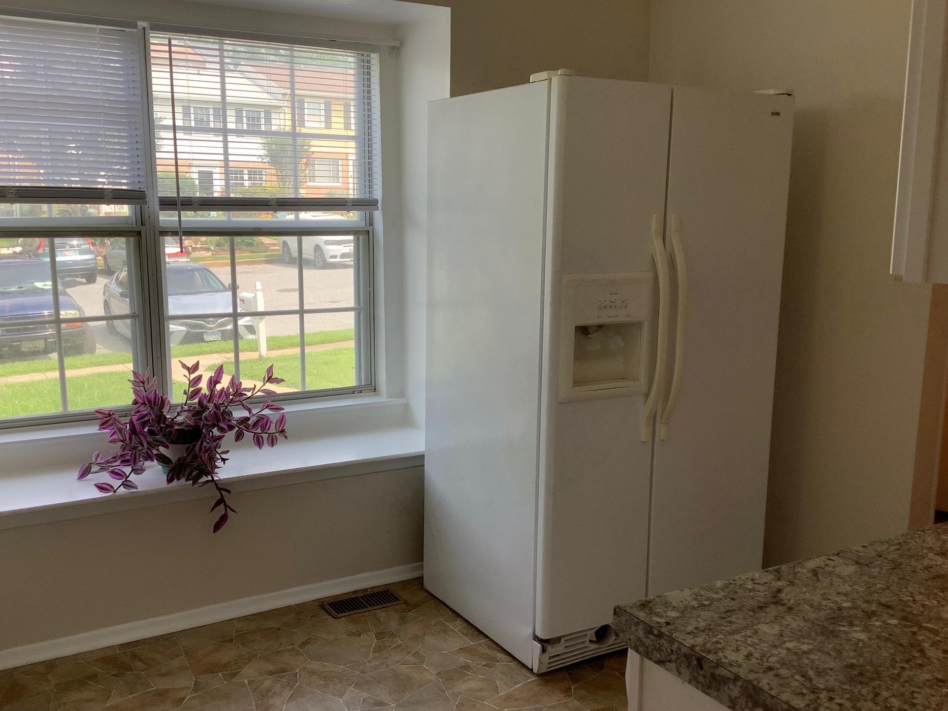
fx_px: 931
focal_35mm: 34
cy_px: 363
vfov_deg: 41.8
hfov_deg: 53.9
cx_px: 441
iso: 32
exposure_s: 1/120
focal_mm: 3.3
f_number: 2.4
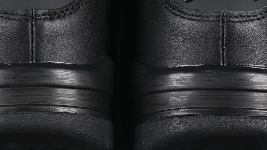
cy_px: -36
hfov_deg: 8.0
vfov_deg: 4.5
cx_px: 124
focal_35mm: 271
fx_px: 1919
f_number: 6.3
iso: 160
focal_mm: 50
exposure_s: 1/50
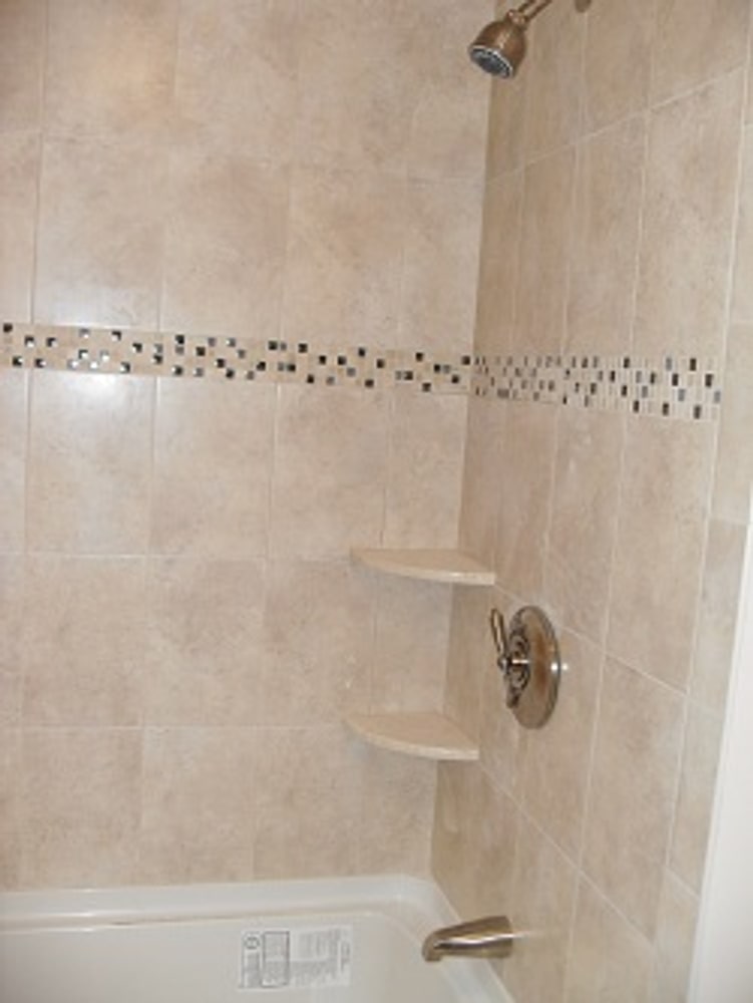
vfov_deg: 53.9
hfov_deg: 41.8
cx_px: 376
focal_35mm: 34
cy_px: 502
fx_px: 985
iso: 100
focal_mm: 6.3
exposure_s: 1/45
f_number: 2.8
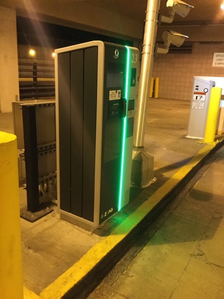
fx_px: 267
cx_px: 112
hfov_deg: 45.4
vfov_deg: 58.4
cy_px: 150
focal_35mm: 31
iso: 320
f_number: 2.4
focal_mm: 3.3
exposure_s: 1/15
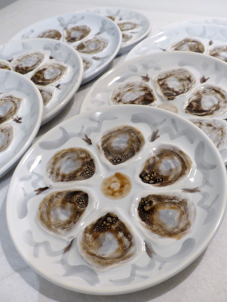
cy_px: 151
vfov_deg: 44.8
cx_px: 114
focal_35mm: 42
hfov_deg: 34.3
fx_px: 367
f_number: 2.8
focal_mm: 7.6
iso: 160
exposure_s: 1/8
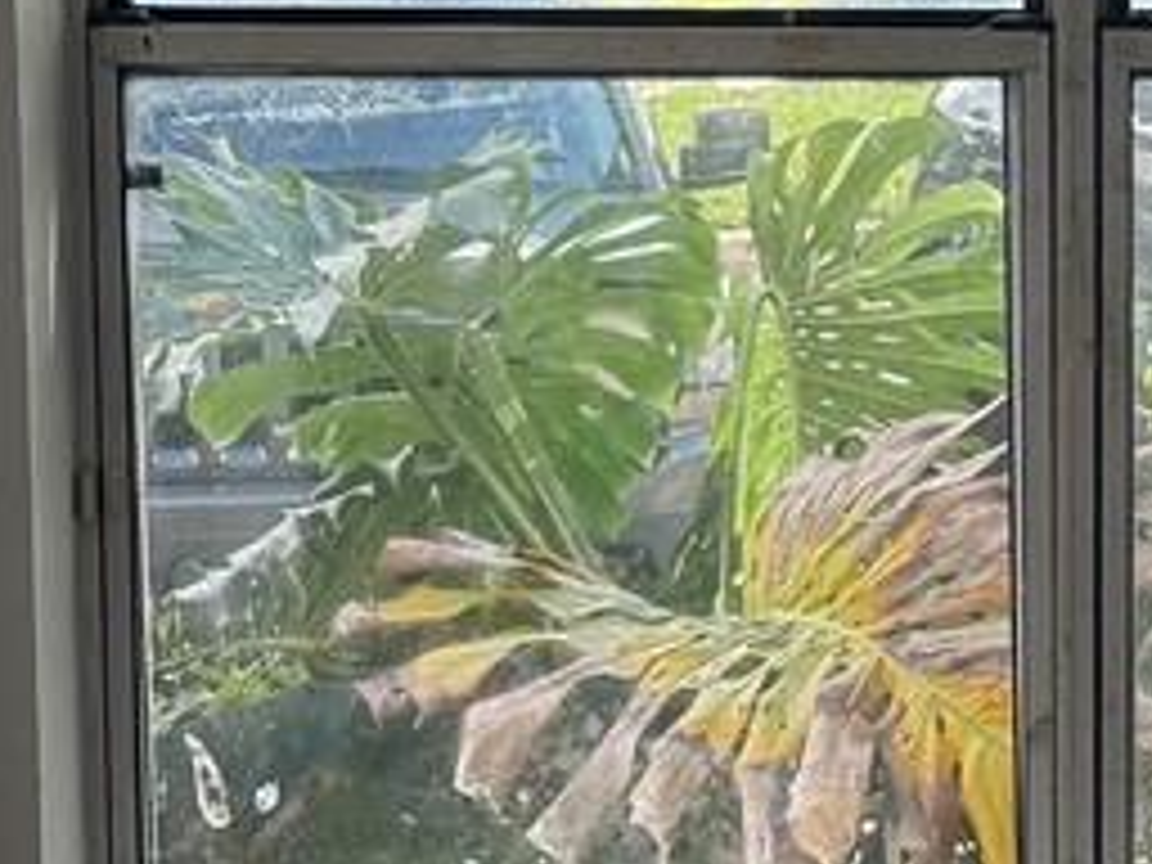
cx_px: 1251
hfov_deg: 12.9
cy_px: 333
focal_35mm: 150
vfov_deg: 9.9
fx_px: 4992
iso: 100
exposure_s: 1/430
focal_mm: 6.76
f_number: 1.78
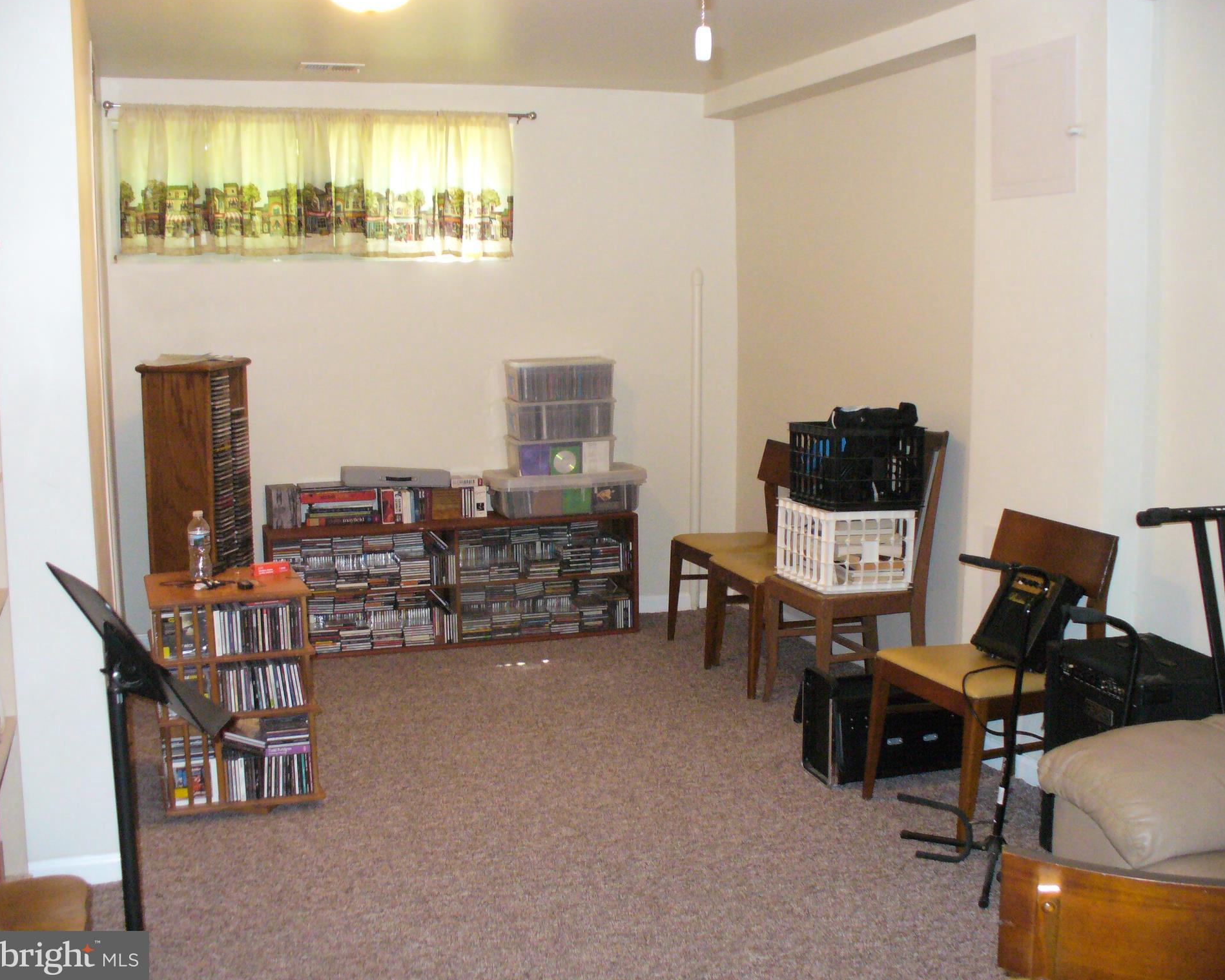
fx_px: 1414
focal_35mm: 39
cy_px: 488
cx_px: 649
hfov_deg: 46.8
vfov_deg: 38.2
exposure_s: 1/30
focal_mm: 6.1
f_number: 2.8
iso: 320
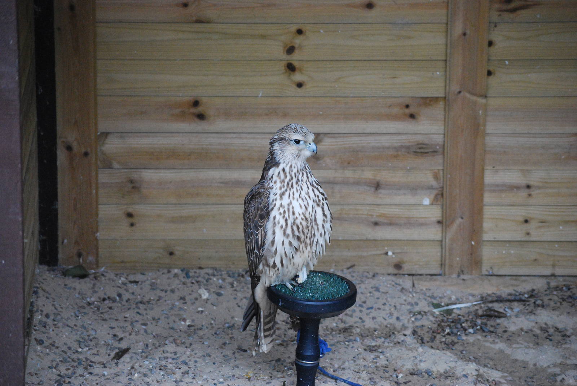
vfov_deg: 10.8
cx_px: 288
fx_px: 2046
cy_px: 193
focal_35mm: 128
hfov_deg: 16.1
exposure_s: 1/200
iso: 1600
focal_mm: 85
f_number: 4.5
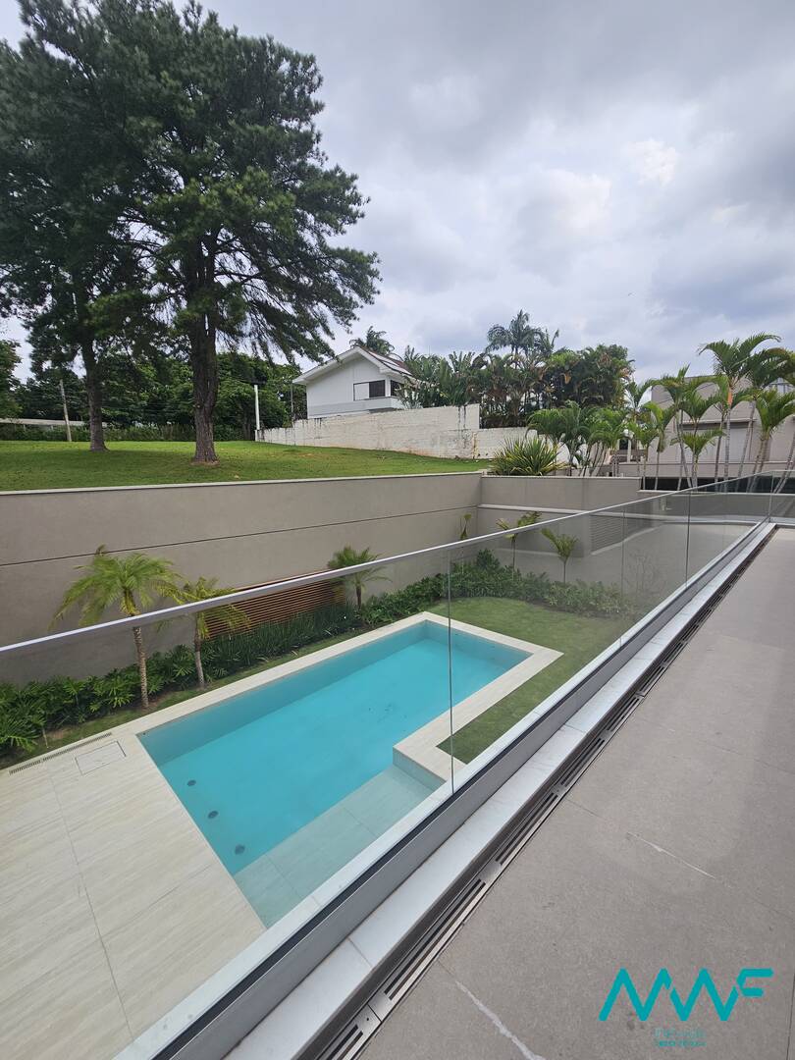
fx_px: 398
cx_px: 398
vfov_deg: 106.2
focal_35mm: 13
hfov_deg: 89.9
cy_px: 530
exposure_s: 1/2476
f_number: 2.2
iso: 50
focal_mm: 2.2
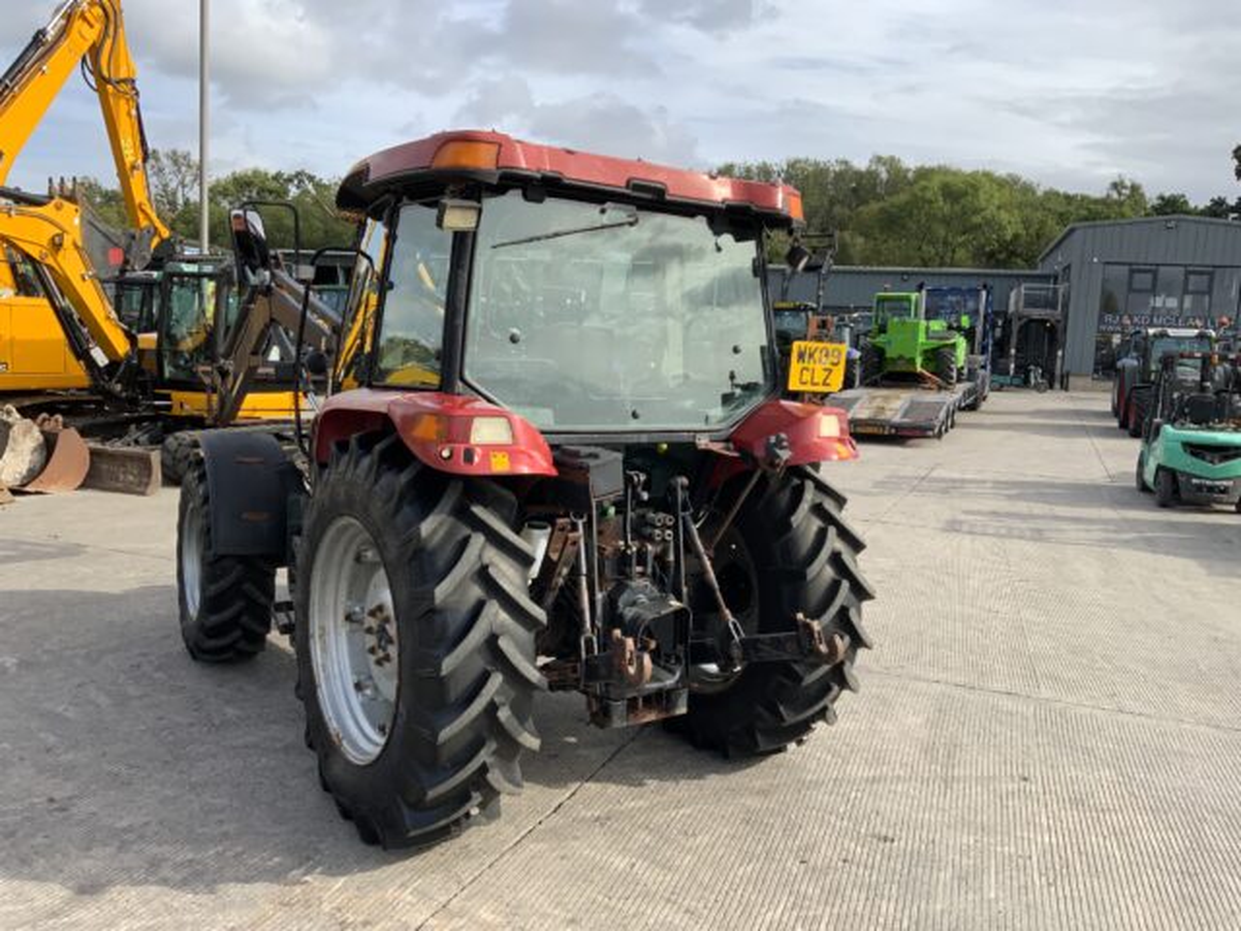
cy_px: 466
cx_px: 620
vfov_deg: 48.2
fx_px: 1040
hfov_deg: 61.7
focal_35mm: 29
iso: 16
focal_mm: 3
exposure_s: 1/912
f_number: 1.8
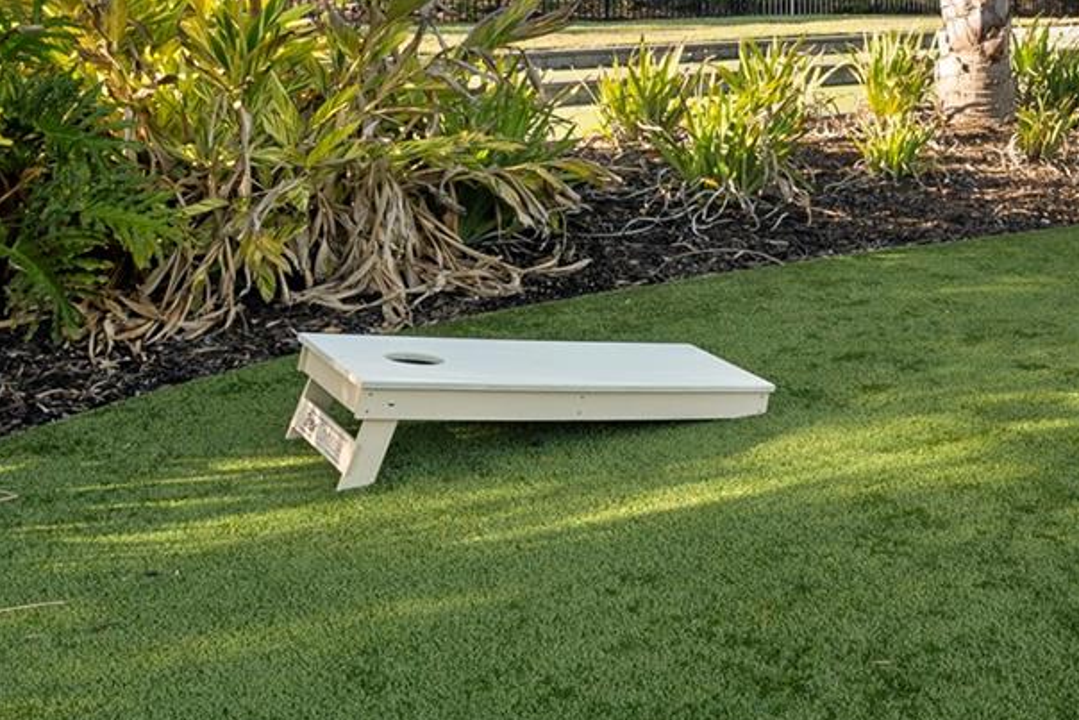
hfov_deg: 32.9
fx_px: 1589
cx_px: 1183
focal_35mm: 53
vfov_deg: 24.3
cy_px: -20
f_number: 7.1
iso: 80
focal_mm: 20
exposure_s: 1/100
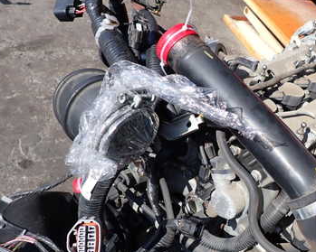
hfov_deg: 42.3
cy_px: 135
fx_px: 393
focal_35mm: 42
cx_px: 243
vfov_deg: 35.6
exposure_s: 1/800
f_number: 2.8
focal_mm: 4.5
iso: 100
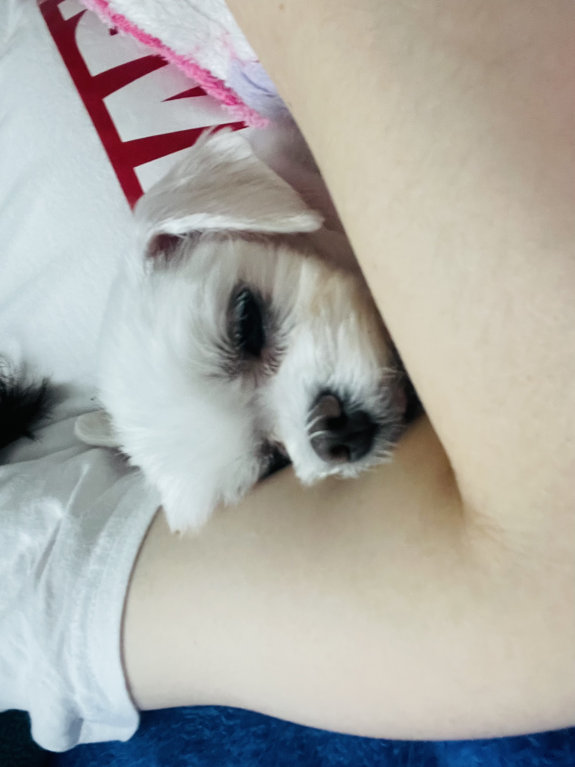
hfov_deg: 46.8
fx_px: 664
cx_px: 288
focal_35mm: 30
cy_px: 384
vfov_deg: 60.0
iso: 320
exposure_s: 1/60
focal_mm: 2.71
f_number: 2.2
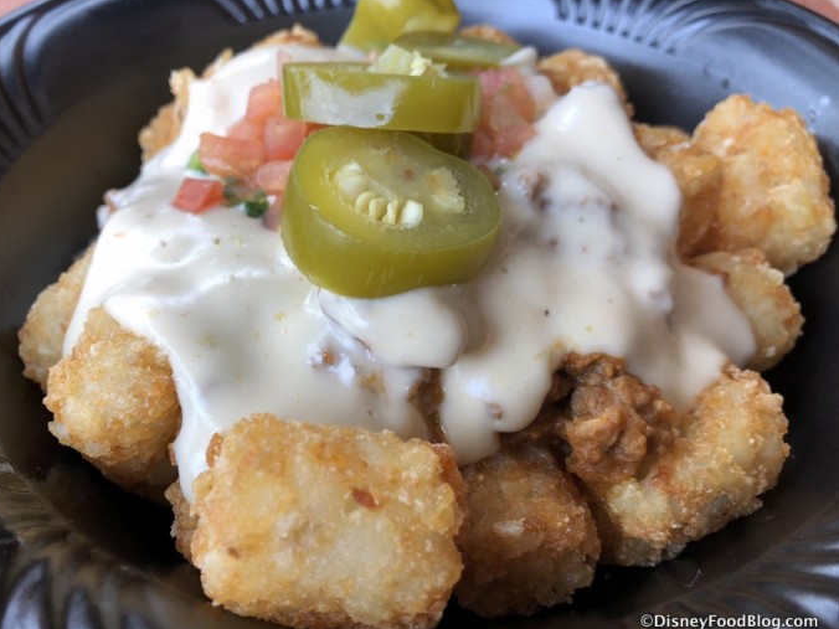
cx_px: 406
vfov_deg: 48.2
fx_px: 703
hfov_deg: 61.6
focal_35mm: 29
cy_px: 322
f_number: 1.8
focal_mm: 3.99
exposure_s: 1/120
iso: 32
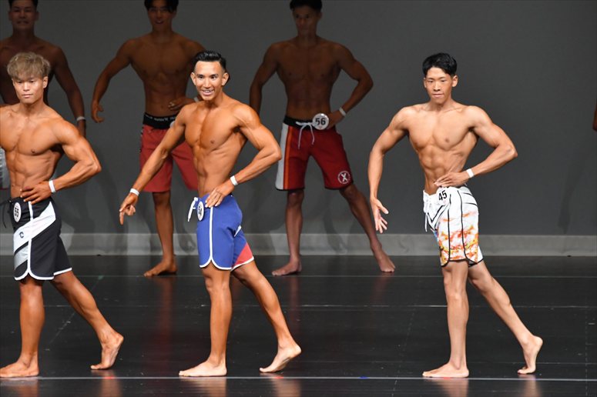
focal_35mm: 315
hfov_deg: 6.5
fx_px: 5221
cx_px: 298
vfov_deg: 4.4
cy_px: 198
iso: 4000
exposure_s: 1/400
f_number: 5.6
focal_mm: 210
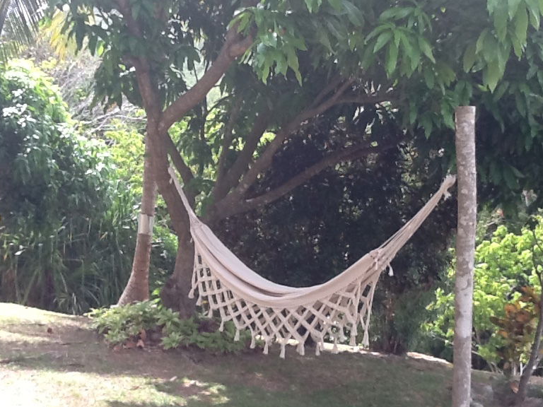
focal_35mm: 55
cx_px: 288
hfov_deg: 34.9
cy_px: 242
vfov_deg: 26.5
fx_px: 863
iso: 40
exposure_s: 1/334
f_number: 2.4
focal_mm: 2.03
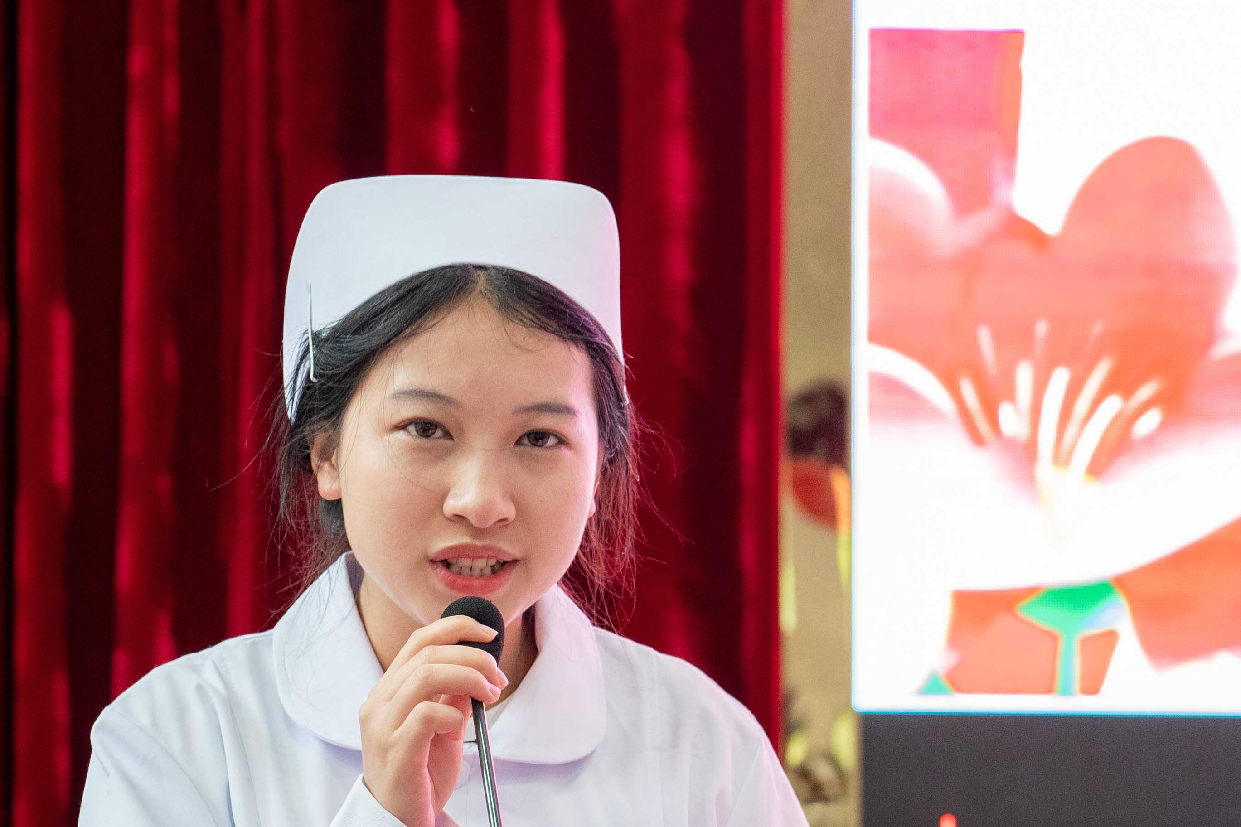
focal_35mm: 103
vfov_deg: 13.2
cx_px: 642
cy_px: 698
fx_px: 3550
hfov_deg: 19.8
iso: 2000
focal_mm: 47
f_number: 3.5
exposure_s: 1/100
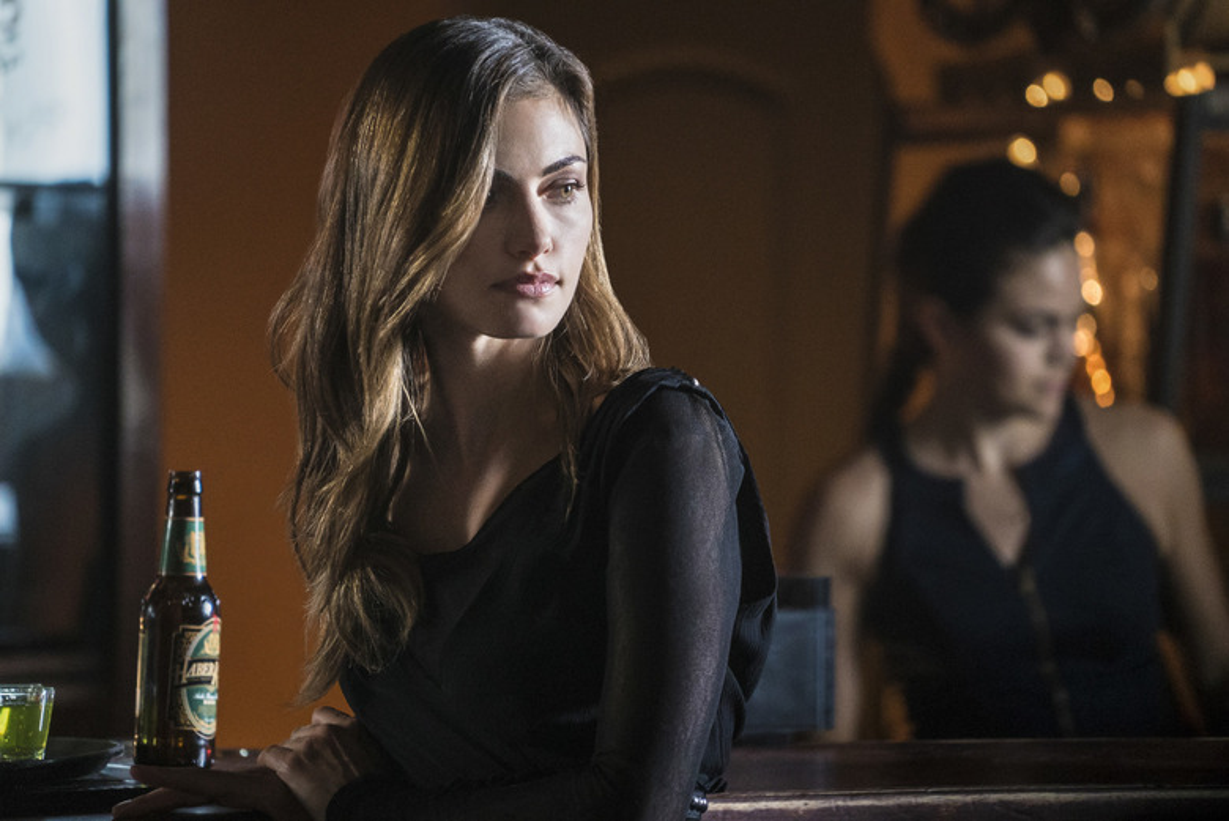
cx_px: 614
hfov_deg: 10.3
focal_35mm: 200
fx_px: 6831
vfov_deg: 6.9
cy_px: 410
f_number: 4
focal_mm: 200
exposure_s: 1/200
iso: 6400
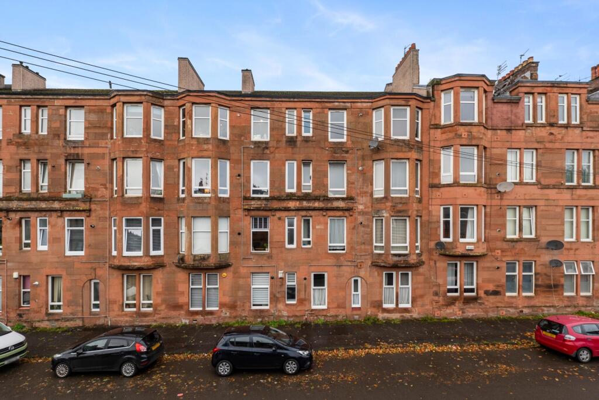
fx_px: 233
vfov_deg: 81.2
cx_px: 300
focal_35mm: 14
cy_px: 200
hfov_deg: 104.2
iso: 640
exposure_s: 1/160
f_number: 8
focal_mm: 14
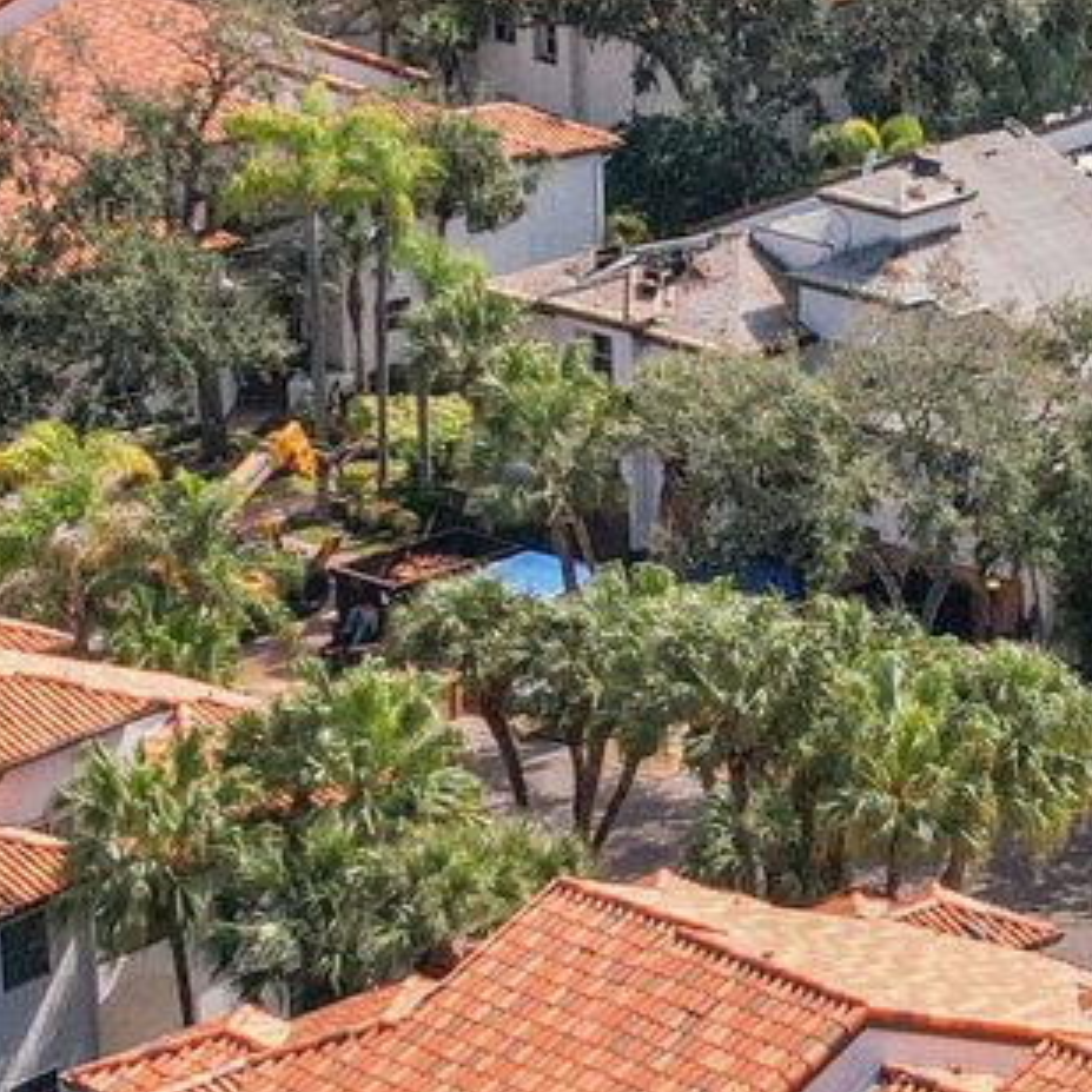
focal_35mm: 124
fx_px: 4426
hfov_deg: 13.9
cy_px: 592
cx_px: 1039
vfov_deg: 14.1
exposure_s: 1/1600
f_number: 2.8
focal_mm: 8.4
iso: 400
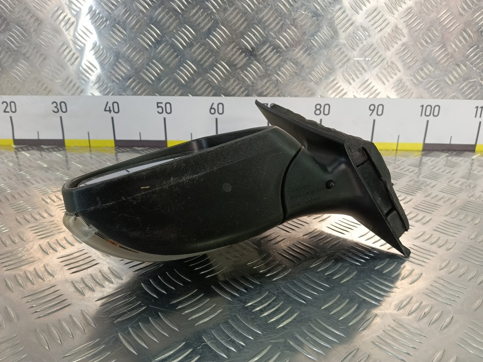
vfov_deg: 58.9
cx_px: 242
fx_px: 321
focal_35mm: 23
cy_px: 181
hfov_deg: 73.9
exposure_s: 1/100
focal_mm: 4.11
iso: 132
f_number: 1.6
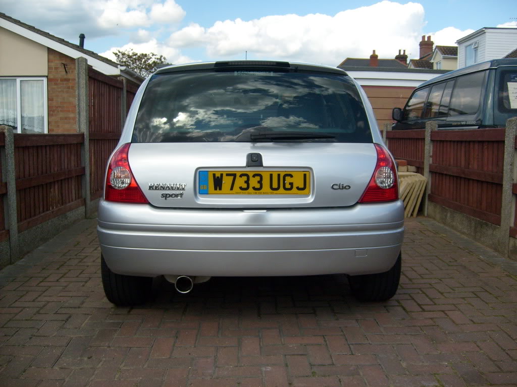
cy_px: 194
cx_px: 258
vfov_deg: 40.7
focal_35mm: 35
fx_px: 523
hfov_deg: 52.6
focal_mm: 5.8
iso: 80
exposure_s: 1/250
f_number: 7.1
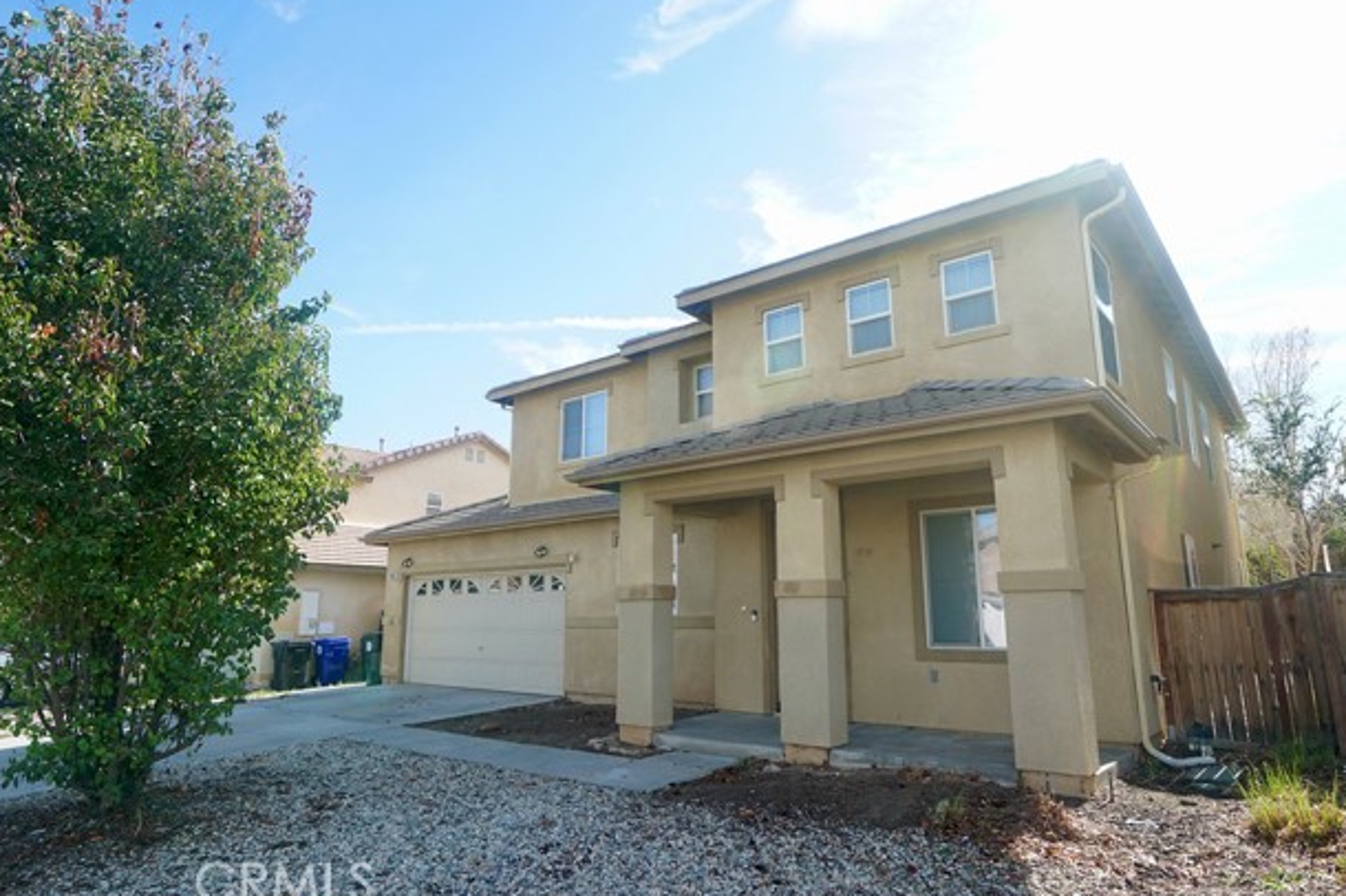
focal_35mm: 21
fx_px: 785
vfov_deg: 59.4
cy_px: 442
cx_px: 680
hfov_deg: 81.2
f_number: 8
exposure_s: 1/100
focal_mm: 20
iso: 100
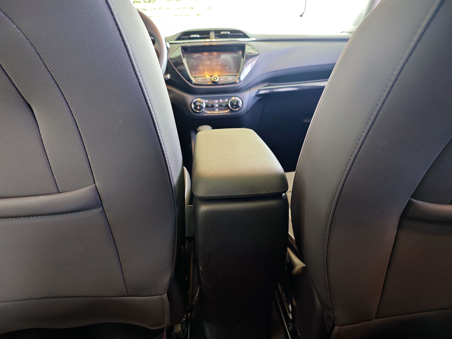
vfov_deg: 58.9
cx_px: 226
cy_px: 170
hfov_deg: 73.9
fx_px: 300
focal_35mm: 23
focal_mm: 6.55
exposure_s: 1/33.3
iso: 250
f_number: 1.6
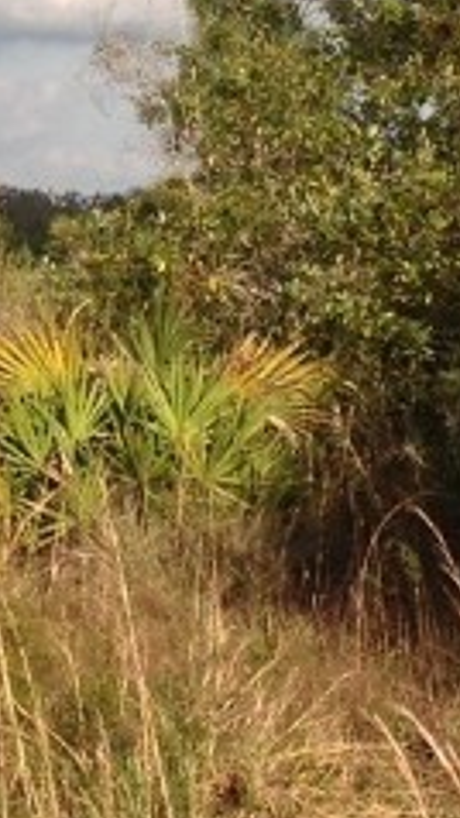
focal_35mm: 155
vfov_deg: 13.8
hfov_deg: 7.7
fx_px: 3359
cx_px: -130
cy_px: 113
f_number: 2.4
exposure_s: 1/1232
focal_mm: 4.12
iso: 50
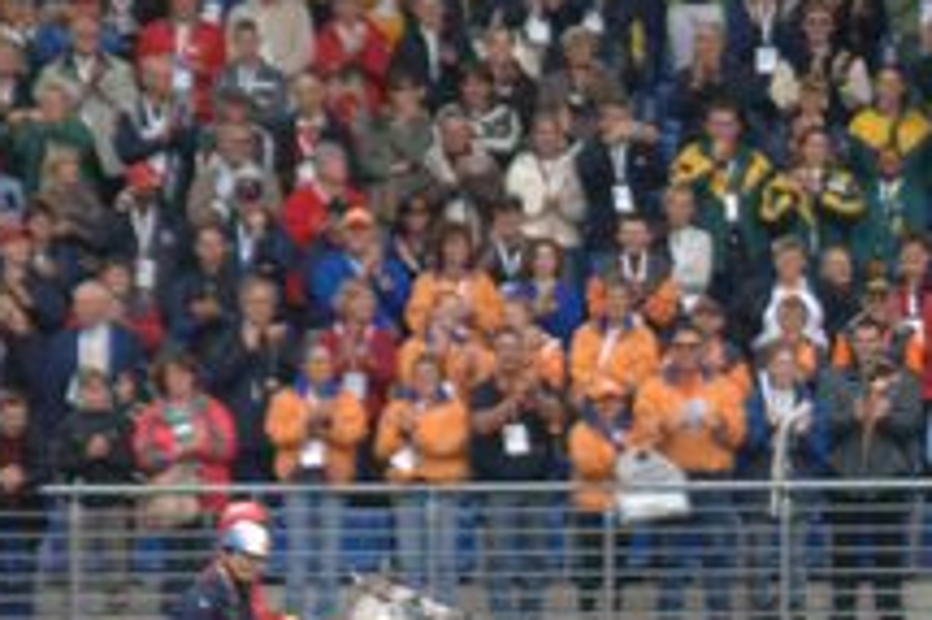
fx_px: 12119
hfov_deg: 4.4
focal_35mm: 468
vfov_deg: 2.9
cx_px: 1257
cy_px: 557
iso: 400
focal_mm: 105
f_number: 6.3
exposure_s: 1/400
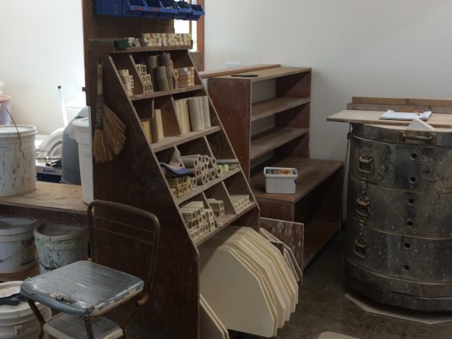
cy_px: 152
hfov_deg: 40.3
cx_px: 187
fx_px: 614
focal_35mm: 47
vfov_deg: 30.9
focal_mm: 4.15
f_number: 2.2
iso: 40
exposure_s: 1/60
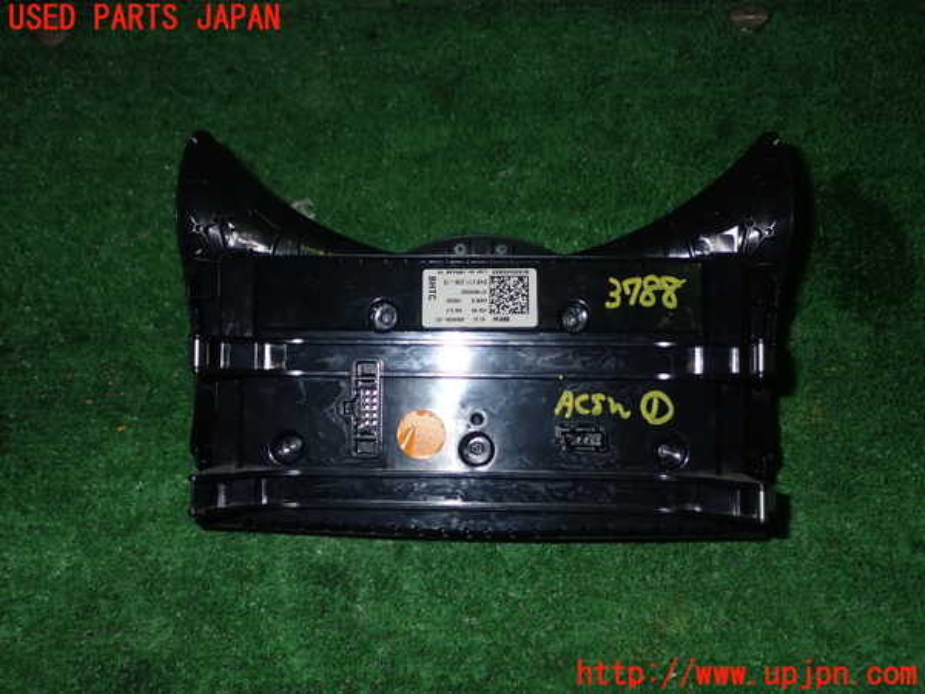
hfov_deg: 49.0
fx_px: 1015
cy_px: 347
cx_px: 462
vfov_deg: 37.7
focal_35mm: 38
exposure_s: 1/40
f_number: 8
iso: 200
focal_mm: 6.83
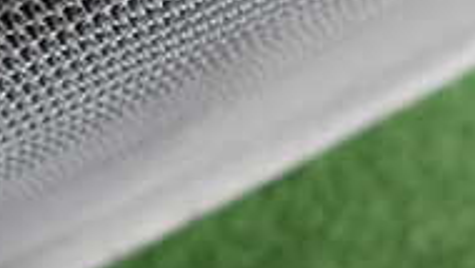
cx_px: 72
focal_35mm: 86
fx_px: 1083
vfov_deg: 13.6
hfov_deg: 24.2
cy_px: -78
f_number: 2
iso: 125
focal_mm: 4.5
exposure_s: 1/60
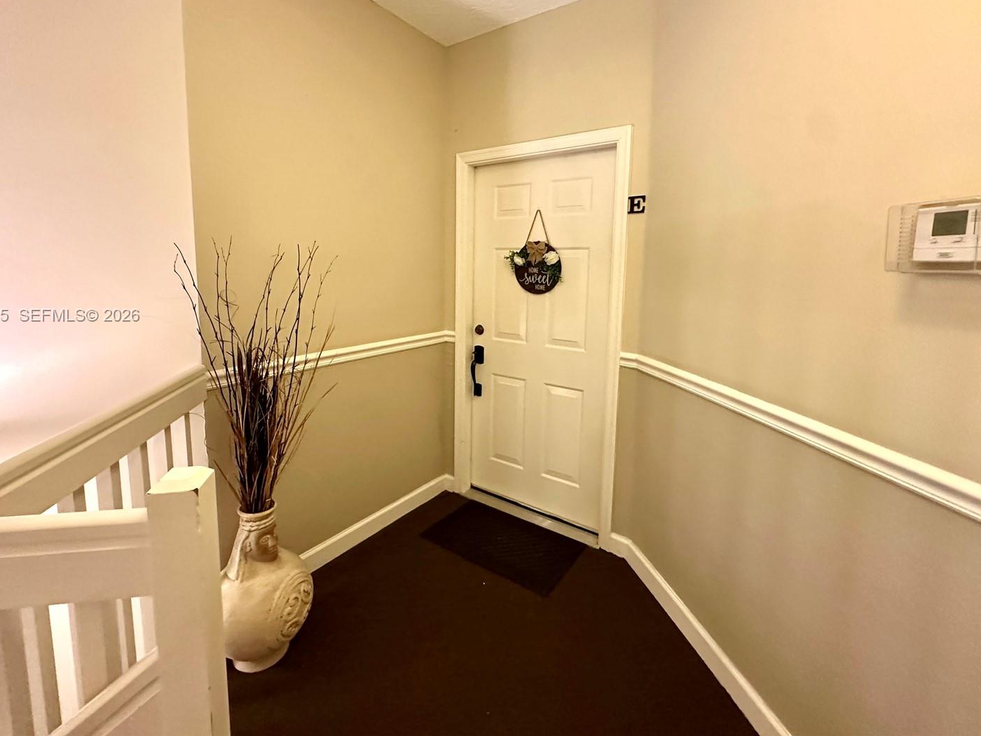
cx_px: 481
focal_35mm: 16
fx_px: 453
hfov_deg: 94.5
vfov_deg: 77.7
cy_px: 316
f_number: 2.2
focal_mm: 2.22
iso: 640
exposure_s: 1/60
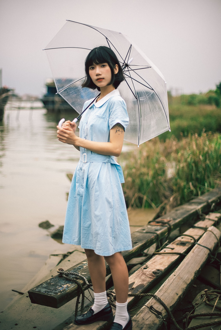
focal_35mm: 50
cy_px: 165
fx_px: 460
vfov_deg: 39.6
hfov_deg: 27.0
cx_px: 110
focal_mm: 50
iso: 50
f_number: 1.4
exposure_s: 1/2000
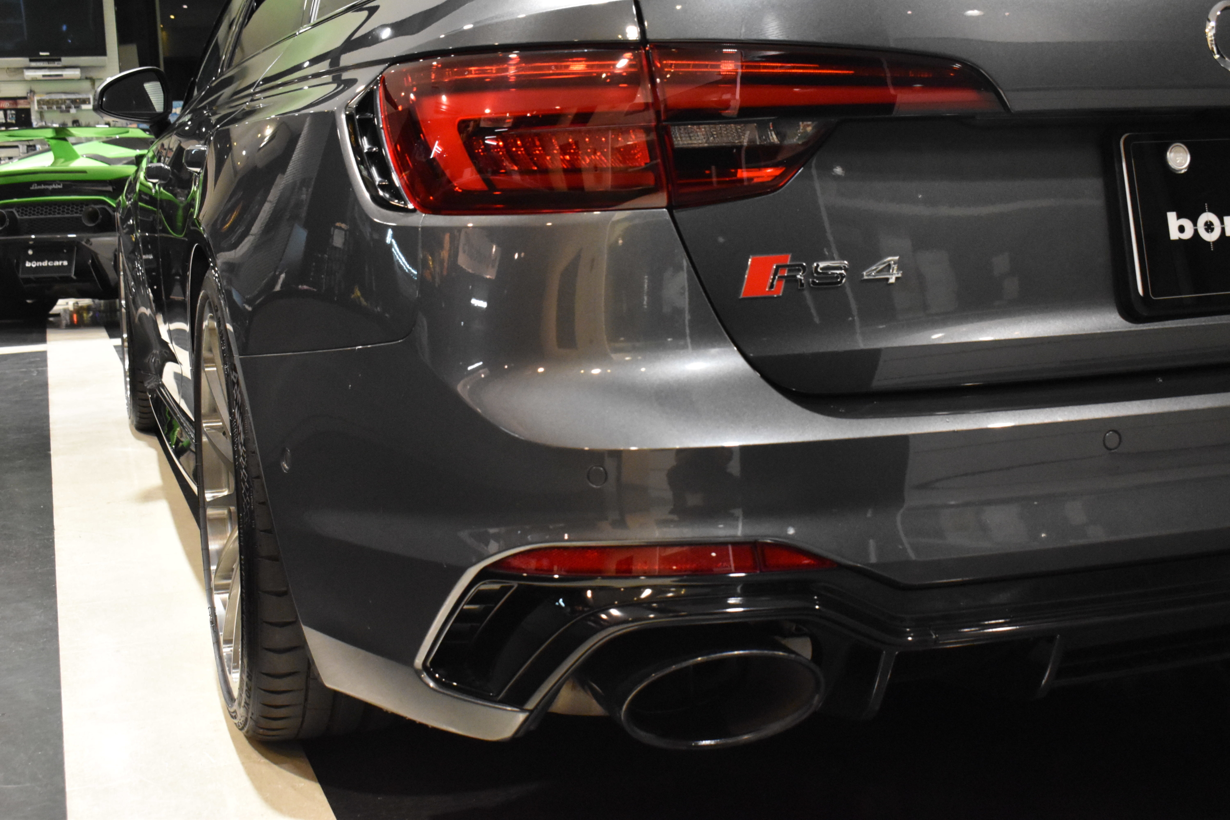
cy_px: 410
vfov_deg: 30.9
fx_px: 1486
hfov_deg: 45.0
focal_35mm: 44
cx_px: 615
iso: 4500
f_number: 8
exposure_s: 1/50
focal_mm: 29
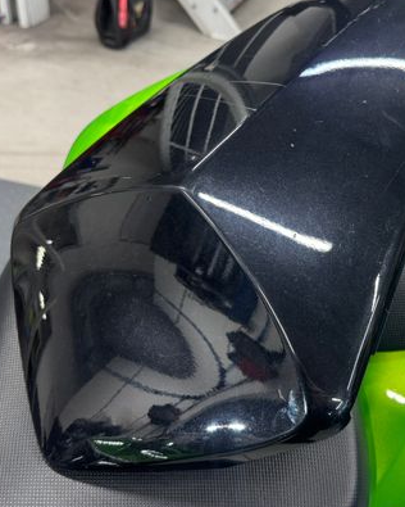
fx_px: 569
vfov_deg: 47.9
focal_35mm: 38
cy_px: 234
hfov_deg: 39.1
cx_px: 235
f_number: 1.78
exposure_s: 1/50
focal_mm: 6.76
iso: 160
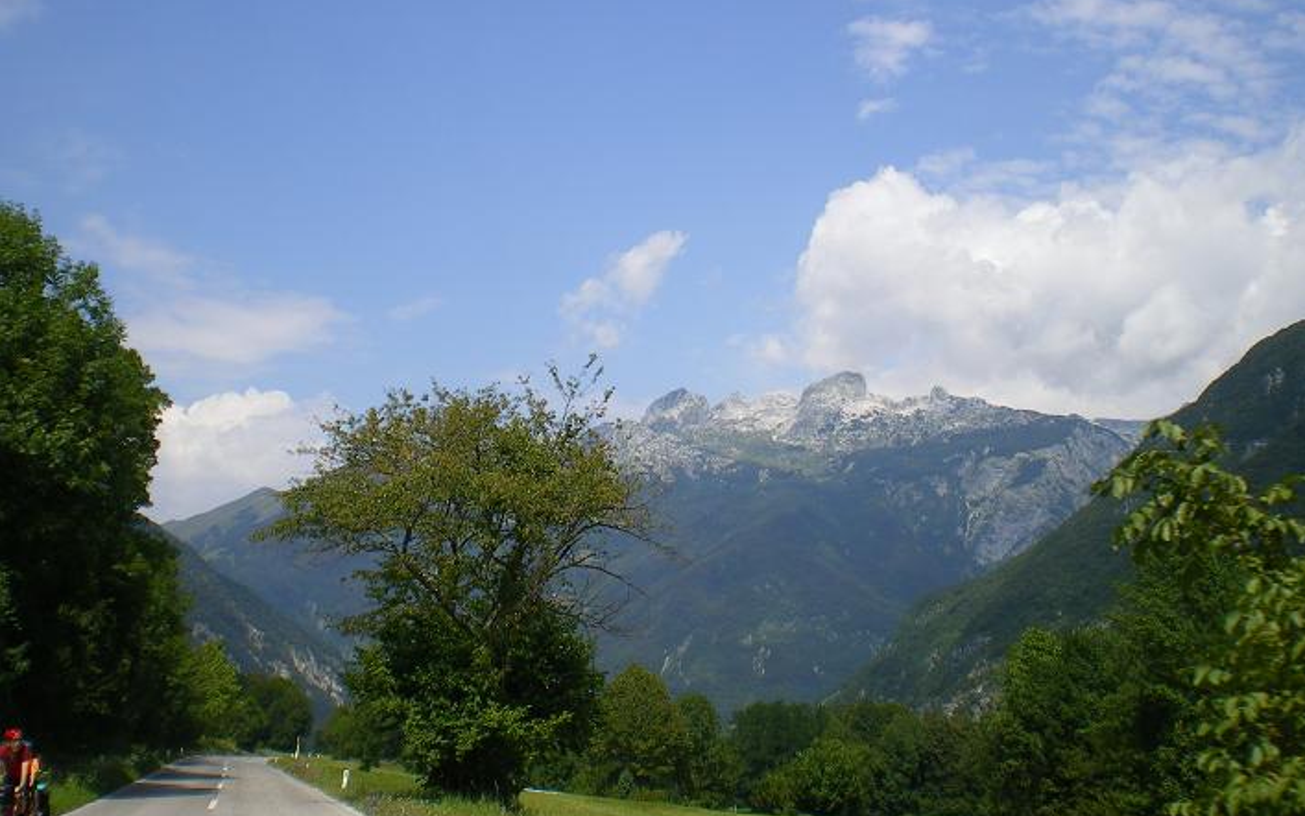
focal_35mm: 41
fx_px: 1458
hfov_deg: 48.2
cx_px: 663
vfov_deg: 31.2
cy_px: 375
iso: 64
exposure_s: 1/400
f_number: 4.6
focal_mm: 6.3
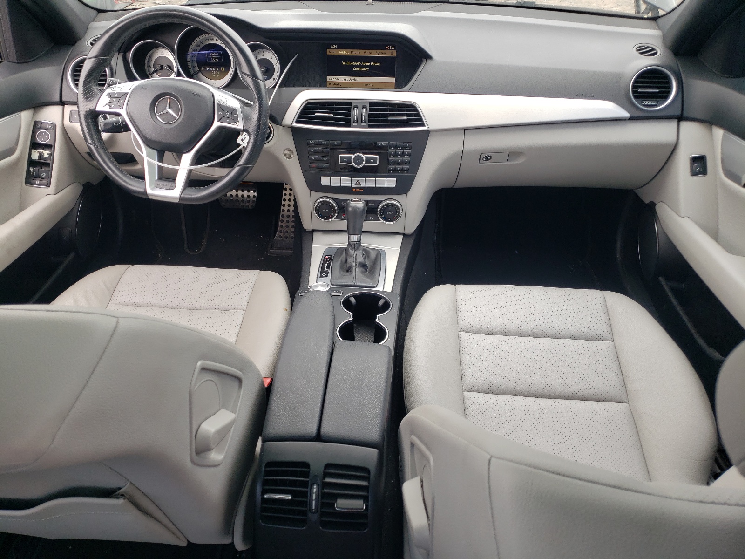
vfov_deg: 53.1
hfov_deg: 67.3
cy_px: 280
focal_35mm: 26
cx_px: 372
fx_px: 560
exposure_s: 1/303
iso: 50
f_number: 1.5
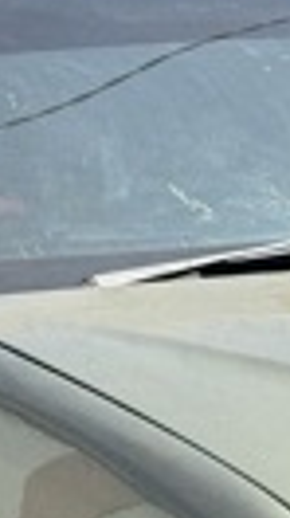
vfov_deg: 10.7
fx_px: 2714
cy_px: 612
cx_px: -61
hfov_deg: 6.1
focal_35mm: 198
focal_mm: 6.76
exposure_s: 1/2331
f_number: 1.78
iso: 64
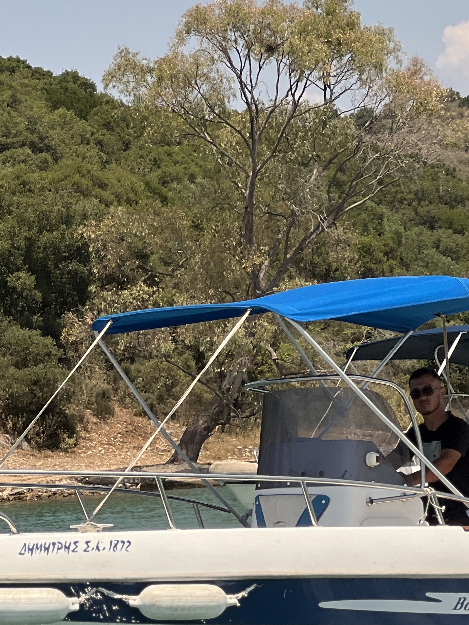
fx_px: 3017
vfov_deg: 11.8
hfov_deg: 8.9
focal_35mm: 167
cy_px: 232
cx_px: 255
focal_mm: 9
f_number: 2.8
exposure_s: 1/769
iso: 32
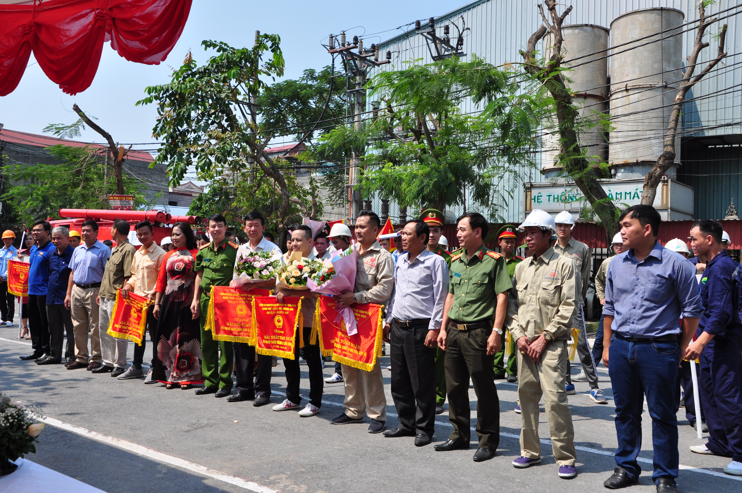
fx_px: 648
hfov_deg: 59.6
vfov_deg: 41.6
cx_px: 371
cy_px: 246
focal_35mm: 32
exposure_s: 1/320
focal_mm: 21
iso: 250
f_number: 10
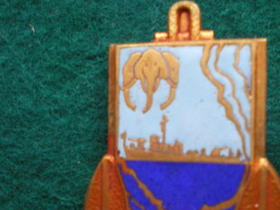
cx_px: 173
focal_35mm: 58
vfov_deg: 25.1
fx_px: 470
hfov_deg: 33.1
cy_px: 148
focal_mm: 6.3
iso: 400
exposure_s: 1/20
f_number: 3.1
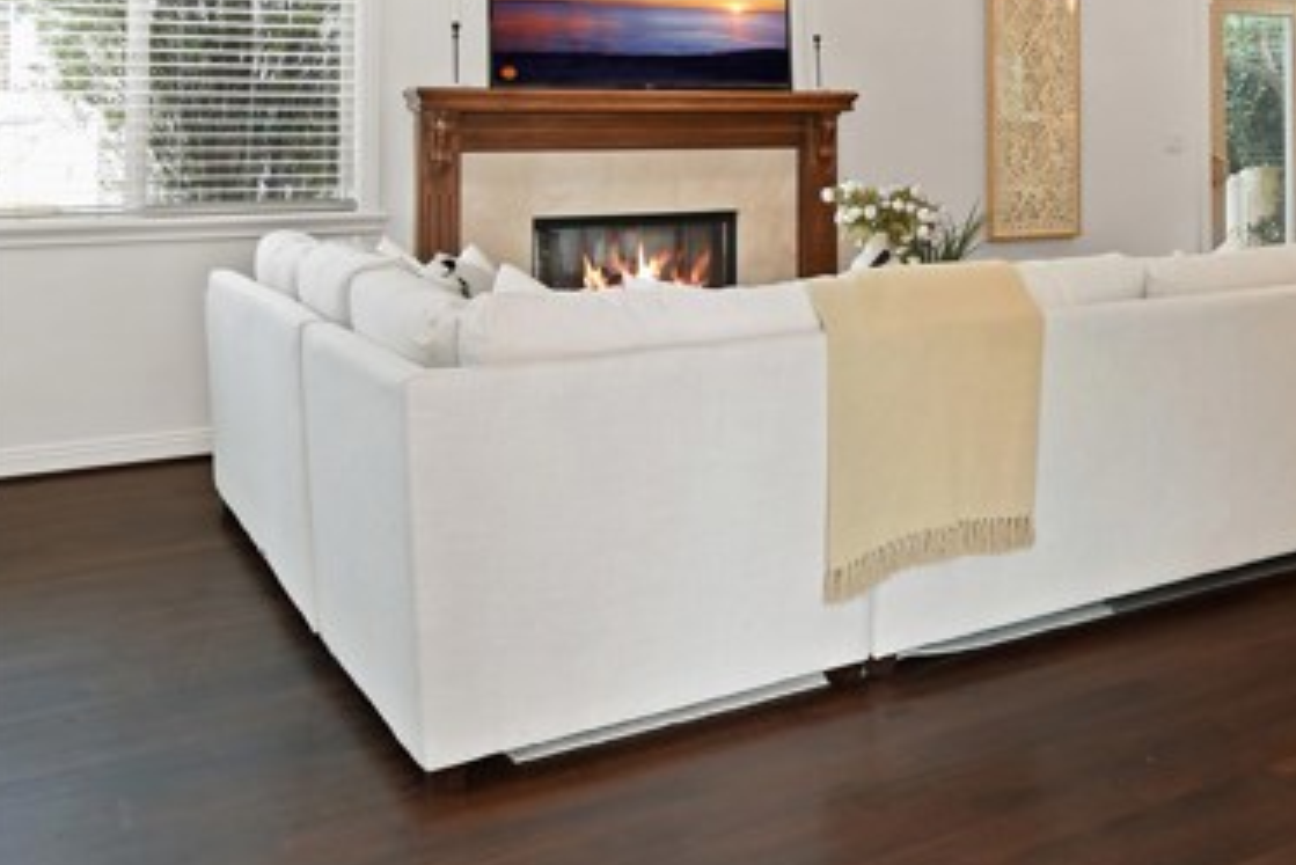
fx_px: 1296
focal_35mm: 36
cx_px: 1091
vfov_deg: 36.2
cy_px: 241
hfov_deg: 49.1
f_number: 8
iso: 1000
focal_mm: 14
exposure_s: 1/25
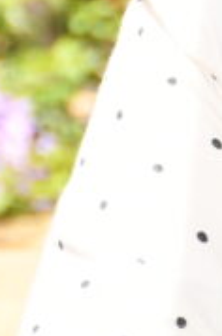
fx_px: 5423
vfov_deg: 3.5
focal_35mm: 584
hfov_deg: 2.3
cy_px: 42
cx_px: 547
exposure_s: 1/125
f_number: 5.6
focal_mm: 60
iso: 125
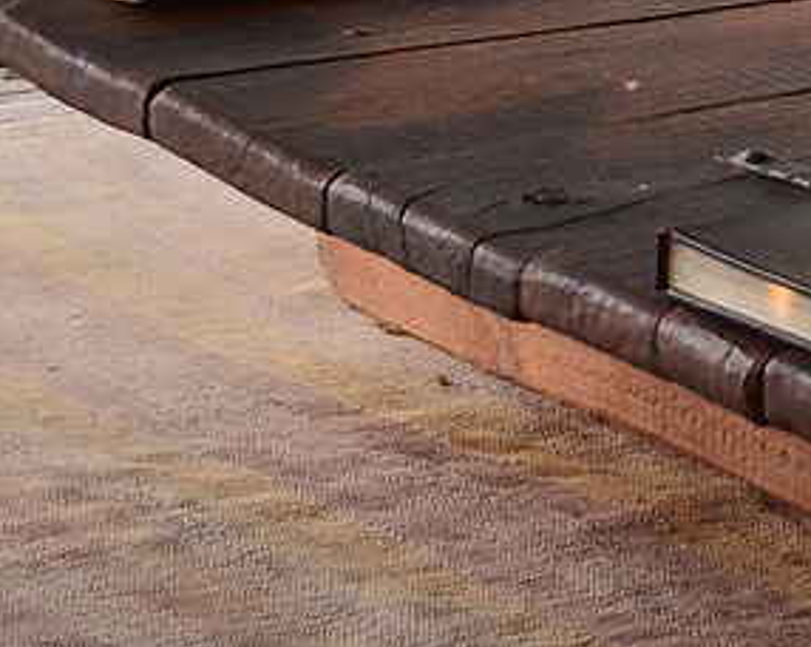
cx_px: 1676
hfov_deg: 7.8
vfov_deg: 6.3
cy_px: -851
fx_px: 5660
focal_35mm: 236
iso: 400
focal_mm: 25
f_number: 4.5
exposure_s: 1/80
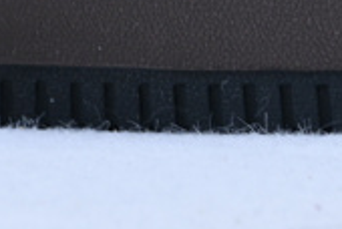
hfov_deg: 6.0
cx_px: 109
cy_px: -319
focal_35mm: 343
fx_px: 3267
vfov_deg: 4.0
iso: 100
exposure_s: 1/10
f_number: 10
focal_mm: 32.5
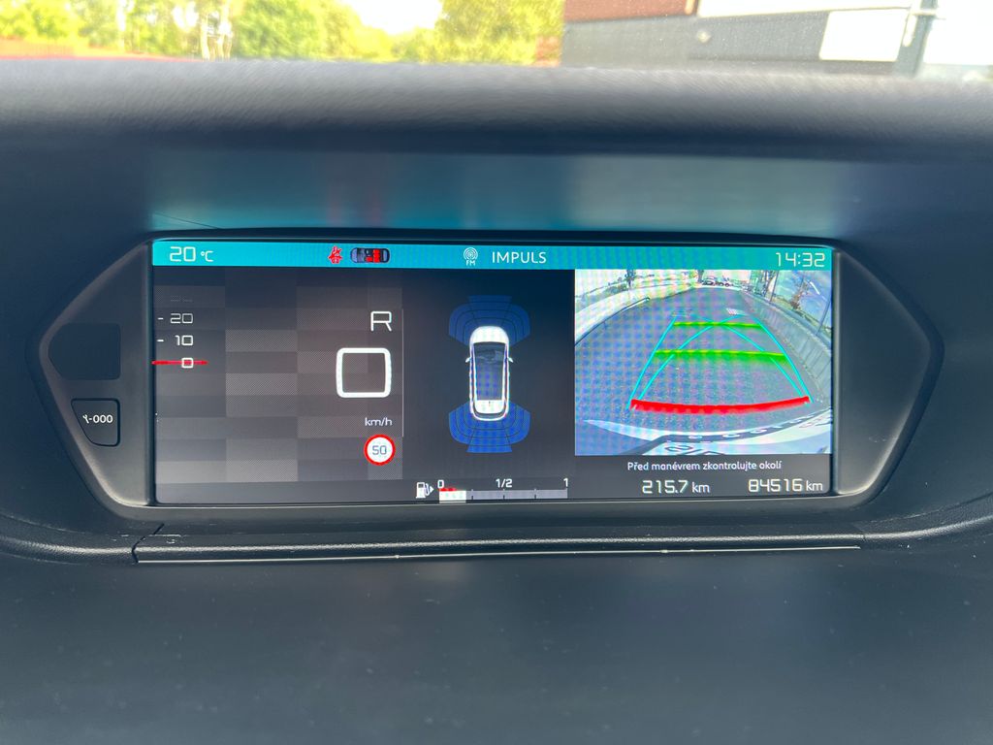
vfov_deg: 53.1
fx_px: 746
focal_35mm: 26
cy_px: 372
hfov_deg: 67.3
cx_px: 496
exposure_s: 1/121
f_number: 1.5
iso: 80
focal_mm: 5.7
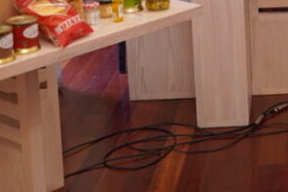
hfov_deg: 19.2
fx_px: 800
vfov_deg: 13.0
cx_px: 348
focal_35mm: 100
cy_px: -86
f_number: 4
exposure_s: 1/160
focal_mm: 28
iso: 2500
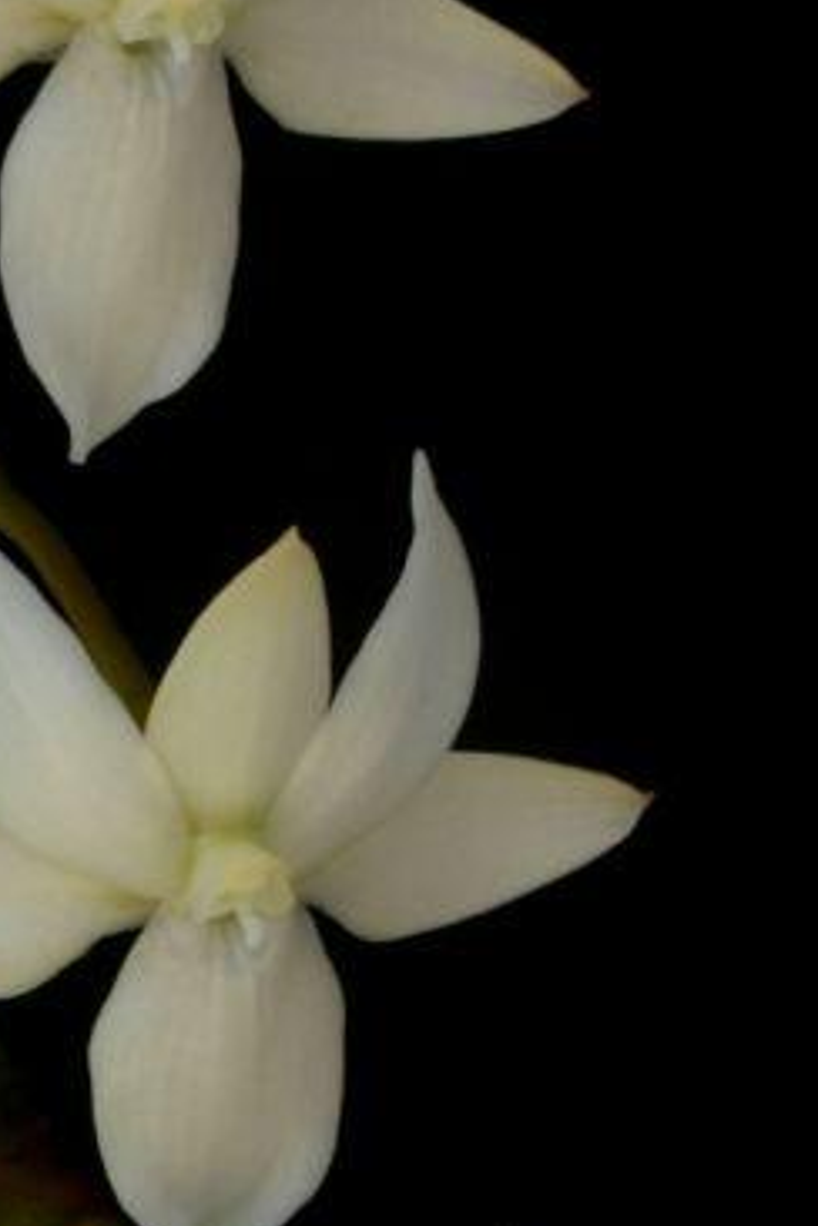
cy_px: 419
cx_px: -293
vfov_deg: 8.2
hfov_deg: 5.4
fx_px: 8588
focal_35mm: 252
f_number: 22
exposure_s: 1/30
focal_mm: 90
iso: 640
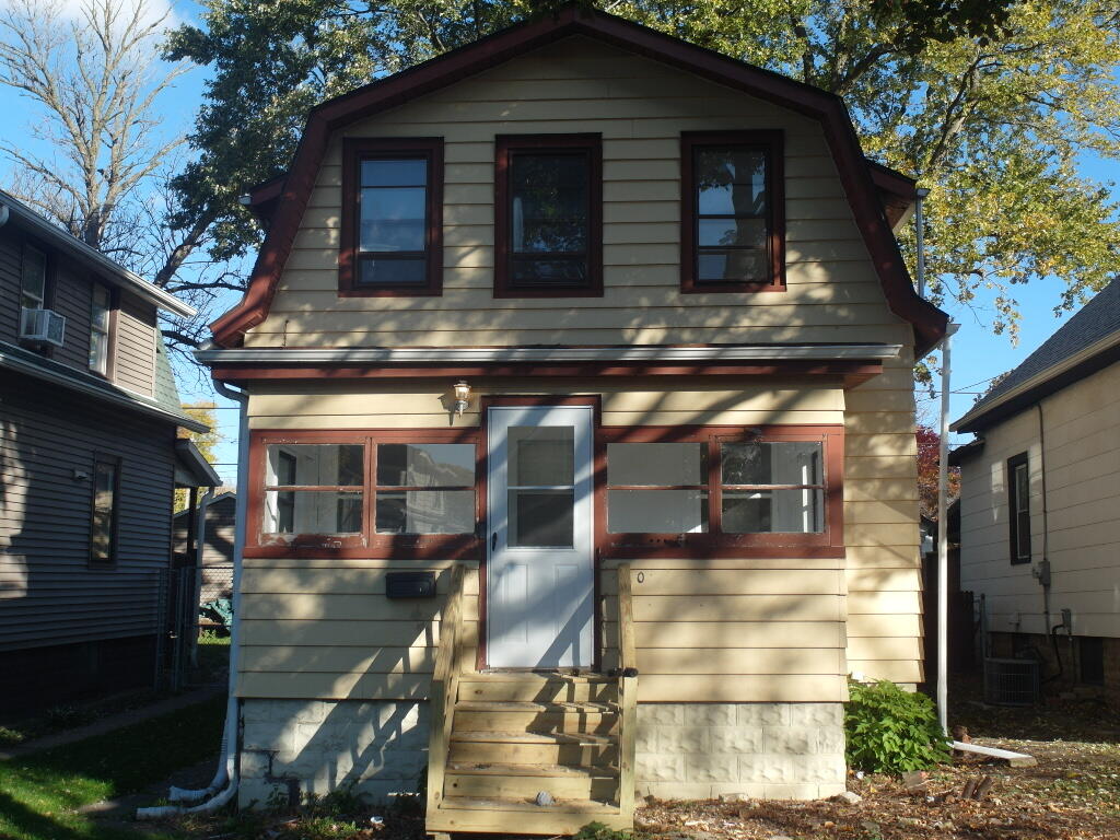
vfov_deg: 35.1
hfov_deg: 45.8
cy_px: 420
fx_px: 1327
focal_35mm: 41
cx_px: 560
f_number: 3.7
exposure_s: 1/90
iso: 80
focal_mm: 8.9
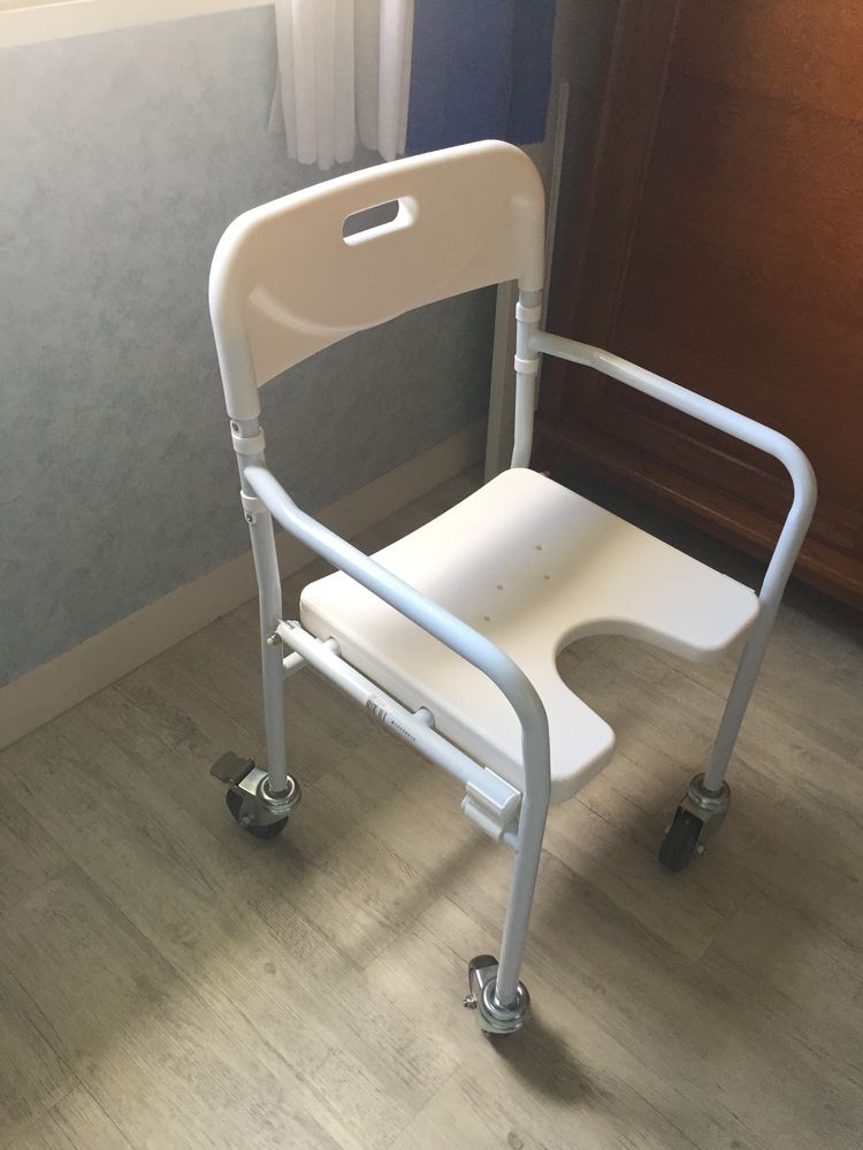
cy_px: 575
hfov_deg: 48.2
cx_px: 432
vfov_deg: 61.7
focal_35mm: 29
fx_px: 964
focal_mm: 4.15
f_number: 2.2
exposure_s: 1/33
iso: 64
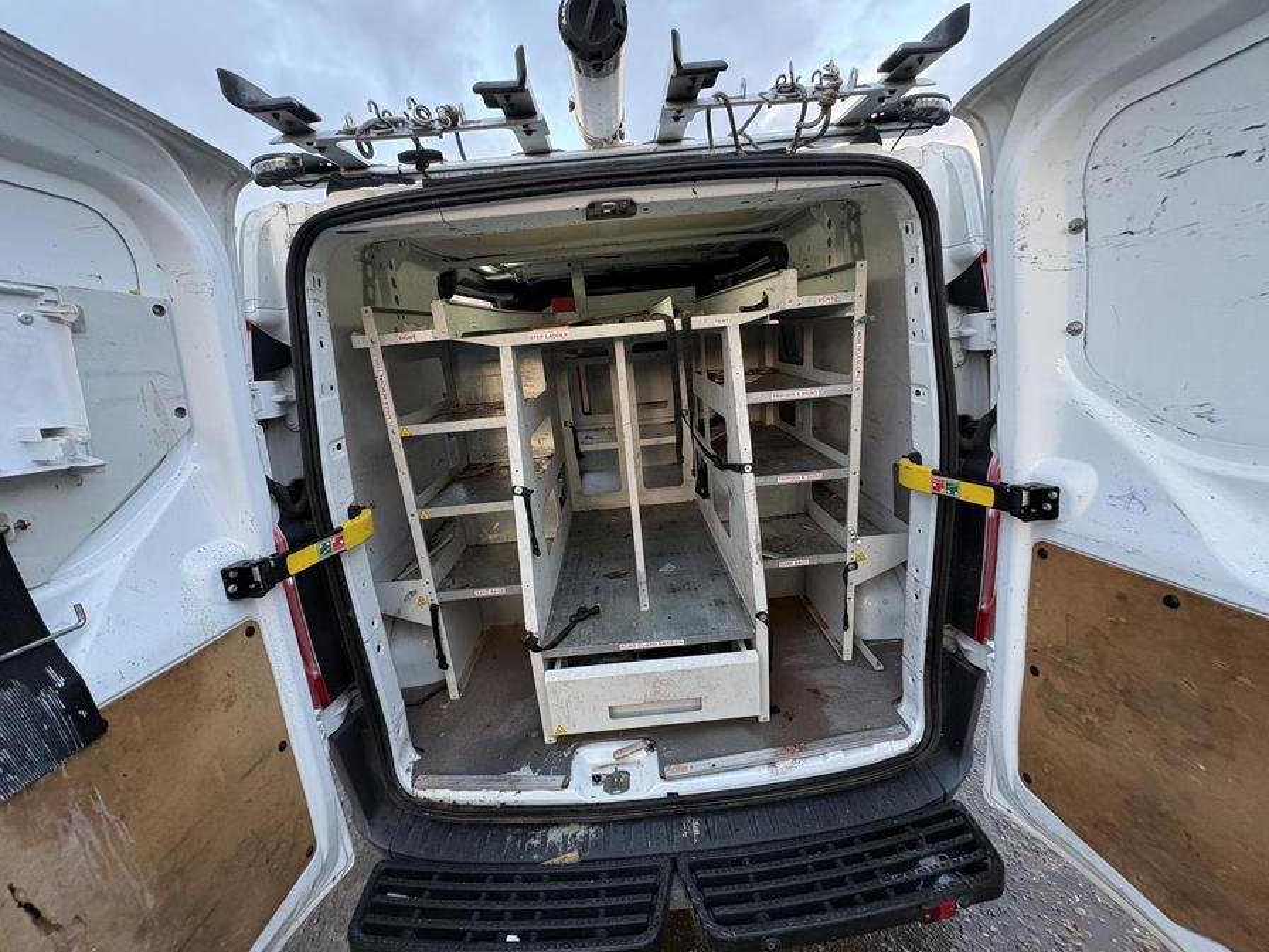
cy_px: 476
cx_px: 634
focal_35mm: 14
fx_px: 513
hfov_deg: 102.1
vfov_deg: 85.7
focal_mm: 2.22
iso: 200
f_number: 2.2
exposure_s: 1/99
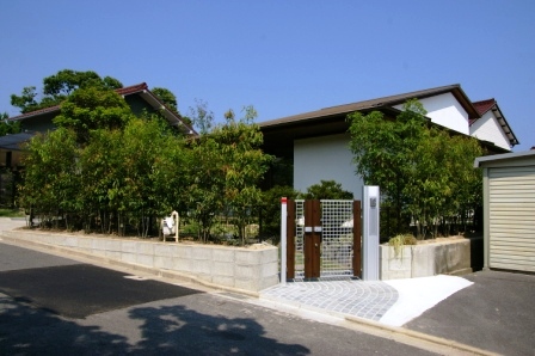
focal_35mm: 27
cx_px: 268
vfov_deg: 47.9
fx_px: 401
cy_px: 178
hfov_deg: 67.4
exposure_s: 1/750
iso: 200
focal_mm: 18
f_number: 8
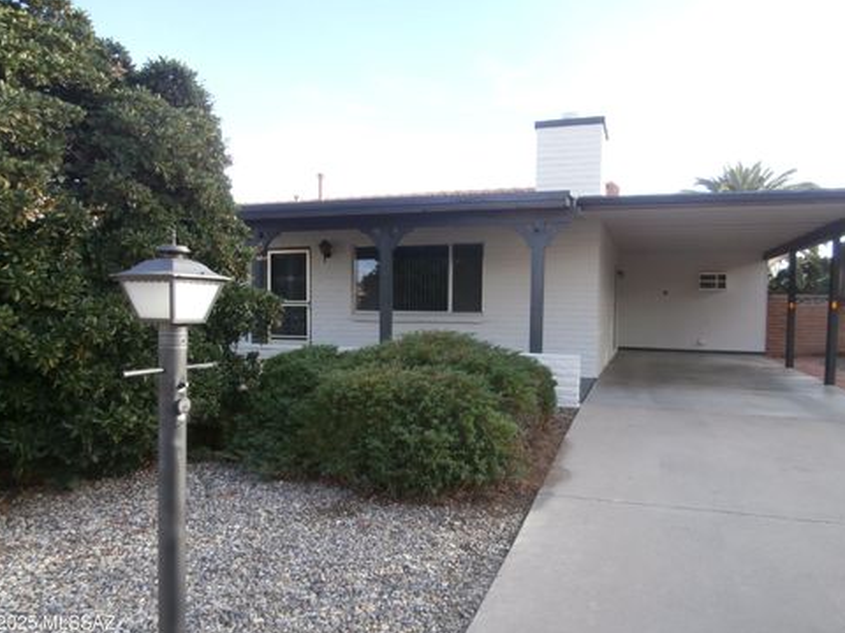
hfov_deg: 69.4
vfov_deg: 54.9
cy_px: 323
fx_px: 610
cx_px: 421
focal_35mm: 25
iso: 100
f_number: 3
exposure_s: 1/200
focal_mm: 4.2
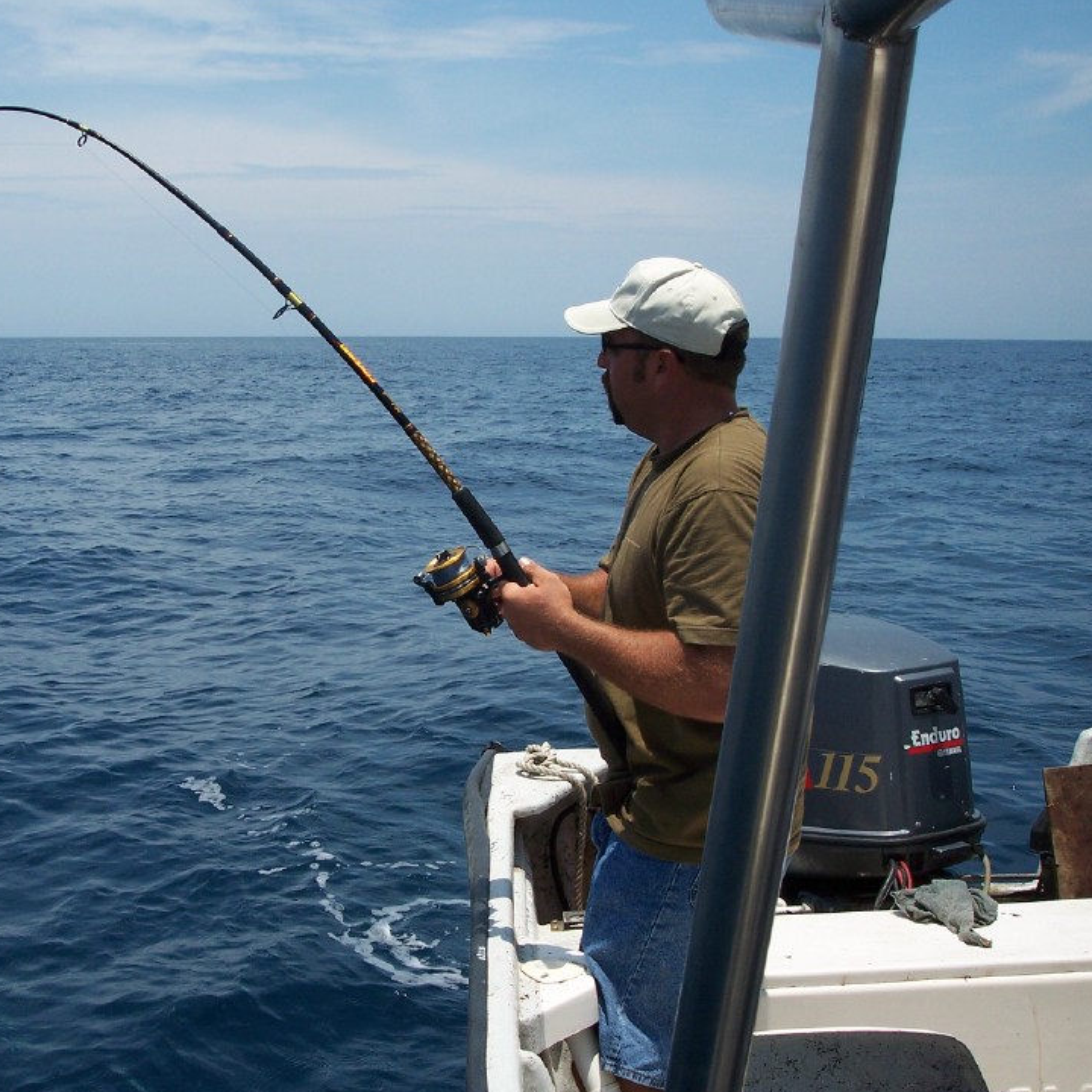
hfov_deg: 34.3
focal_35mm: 49
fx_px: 1749
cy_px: 520
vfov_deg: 34.7
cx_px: 344
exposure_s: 1/750
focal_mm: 8
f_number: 5.6
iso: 100
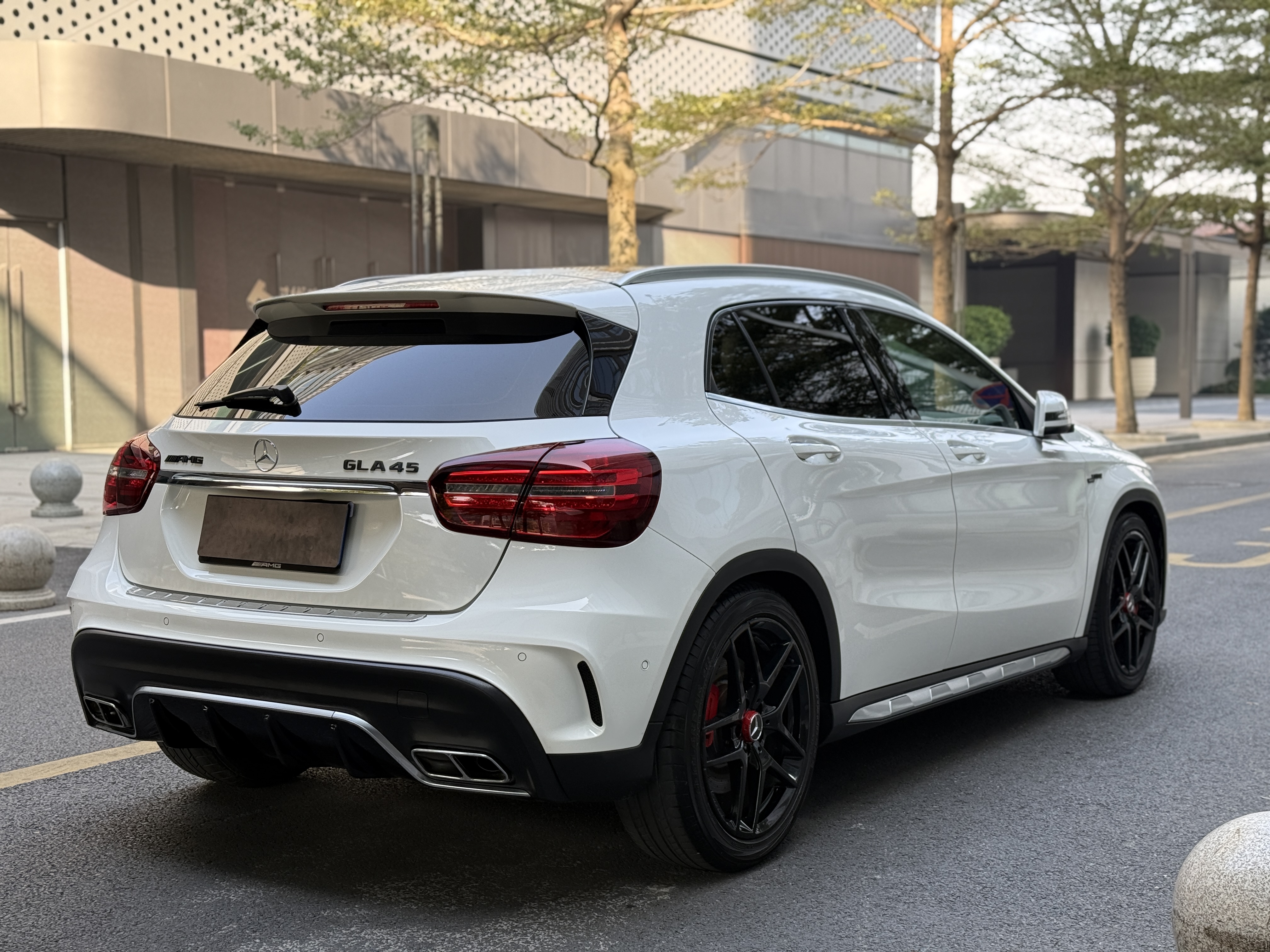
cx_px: 635
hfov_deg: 39.7
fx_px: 1761
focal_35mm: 48
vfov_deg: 30.3
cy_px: 476
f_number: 1.78
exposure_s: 1/306
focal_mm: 6.76
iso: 80
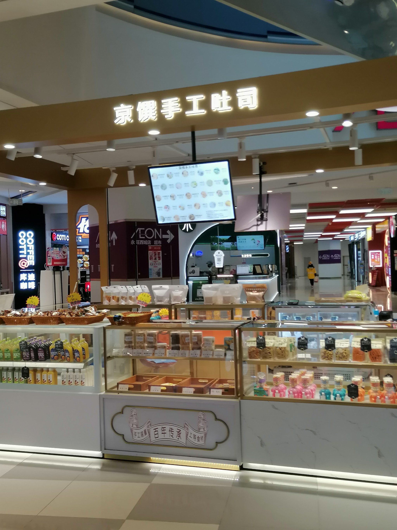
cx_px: 198
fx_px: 581
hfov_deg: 37.7
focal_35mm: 38
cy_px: 265
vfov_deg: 49.0
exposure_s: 1/100
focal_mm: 5.3
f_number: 1.8
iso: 64
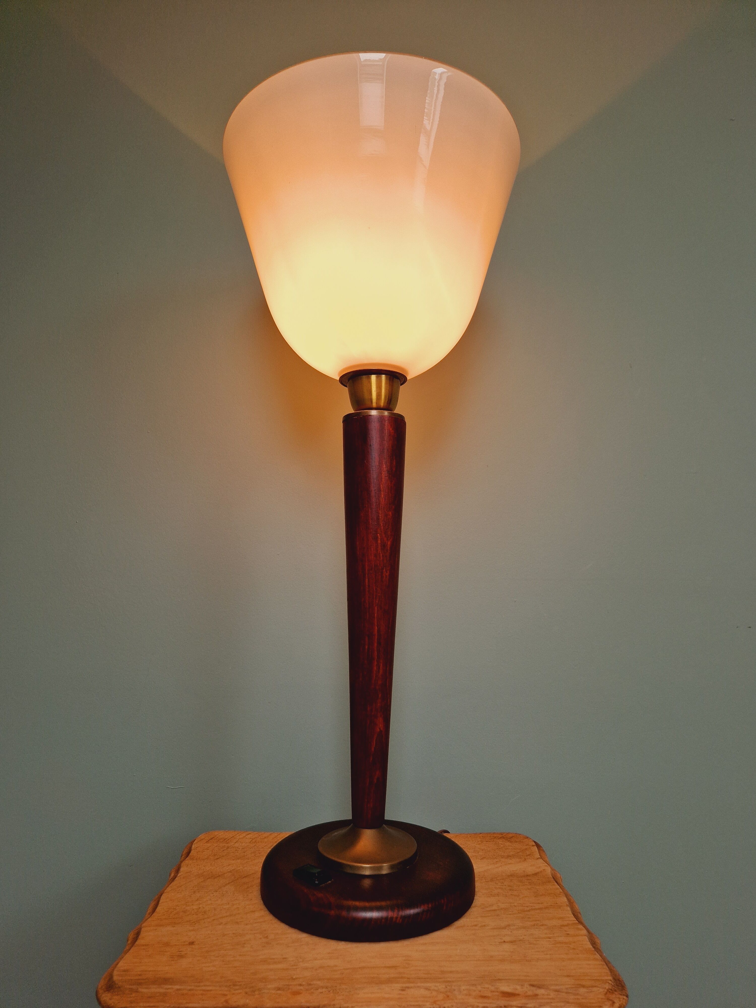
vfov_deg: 73.9
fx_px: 670
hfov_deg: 58.9
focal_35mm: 23
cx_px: 378
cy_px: 504
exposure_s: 1/100
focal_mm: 5.4
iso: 50
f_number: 1.8
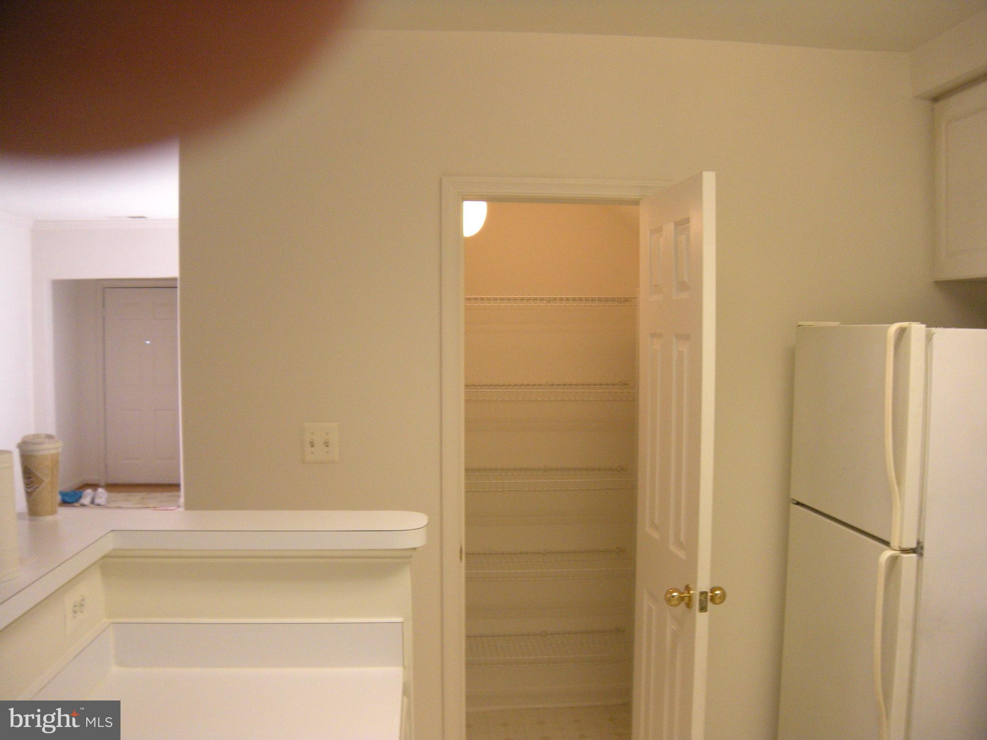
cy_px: 370
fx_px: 998
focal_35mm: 35
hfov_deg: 52.6
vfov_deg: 40.7
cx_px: 494
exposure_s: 1/48.7
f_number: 3.8
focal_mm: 5.9
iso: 193
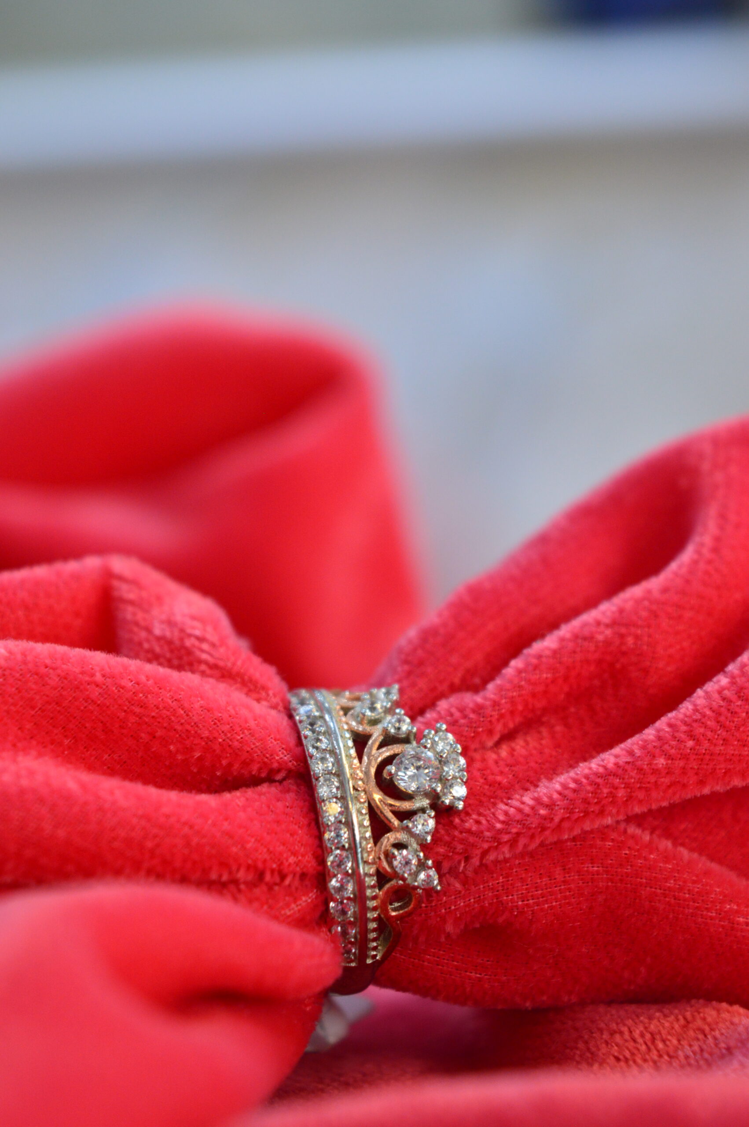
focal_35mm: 82
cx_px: 374
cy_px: 564
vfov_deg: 24.6
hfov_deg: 16.5
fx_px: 2579
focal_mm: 55
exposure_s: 1/60
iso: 800
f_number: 7.1
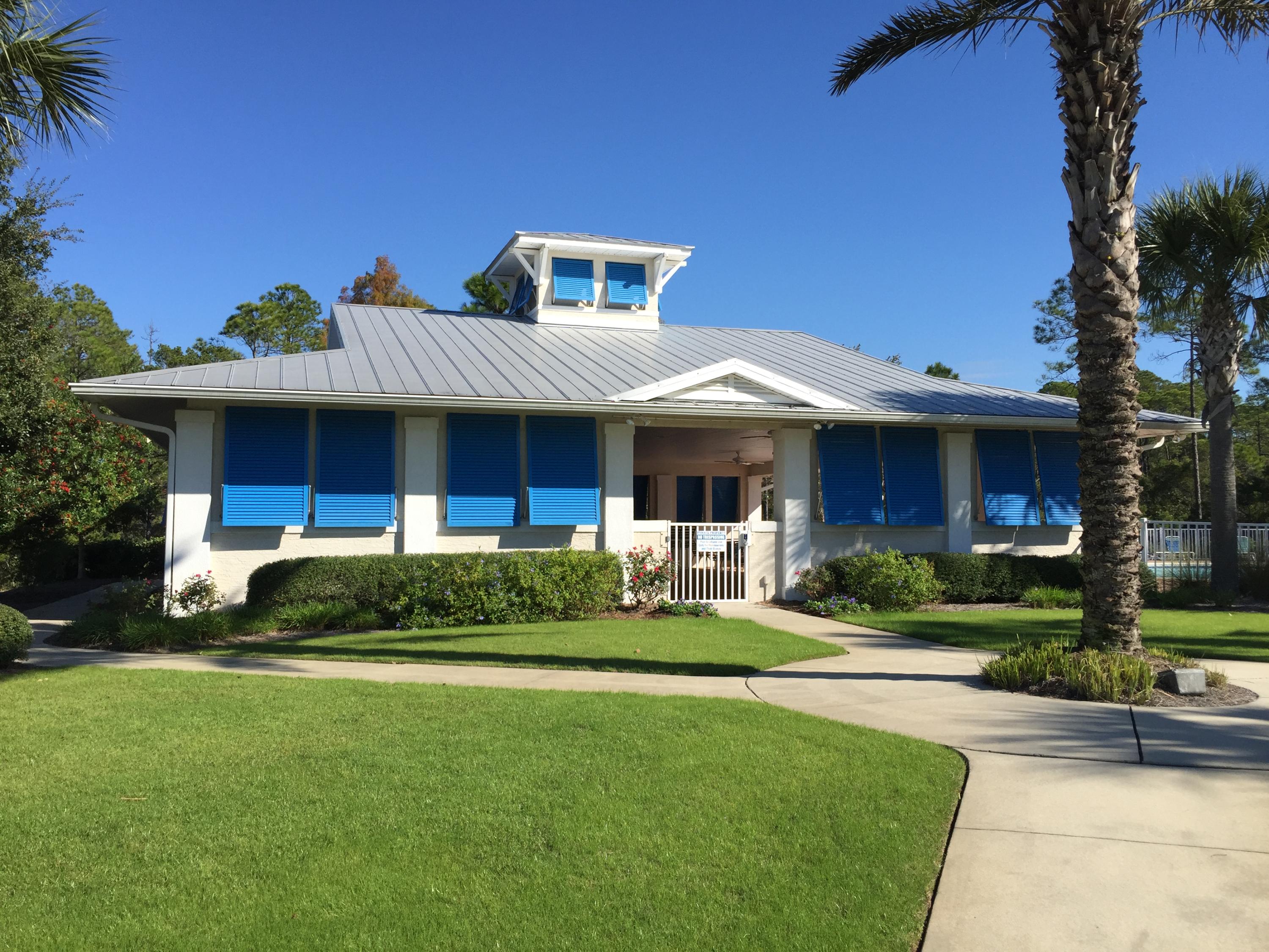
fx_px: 1063
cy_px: 476
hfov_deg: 61.7
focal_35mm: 29
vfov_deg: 48.2
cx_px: 634
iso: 32
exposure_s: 1/1721
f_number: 2.2
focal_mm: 4.15
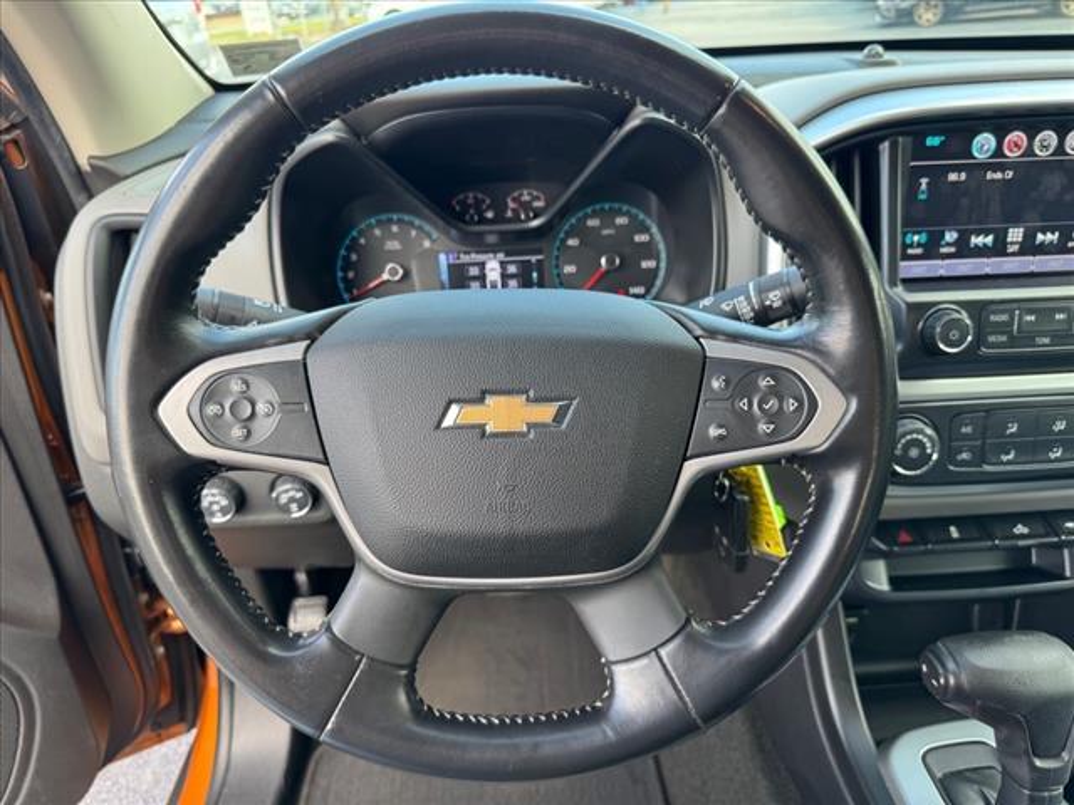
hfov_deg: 71.6
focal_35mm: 24
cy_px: 402
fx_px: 745
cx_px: 537
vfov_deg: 56.8
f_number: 1.78
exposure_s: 1/121
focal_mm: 6.76
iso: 100
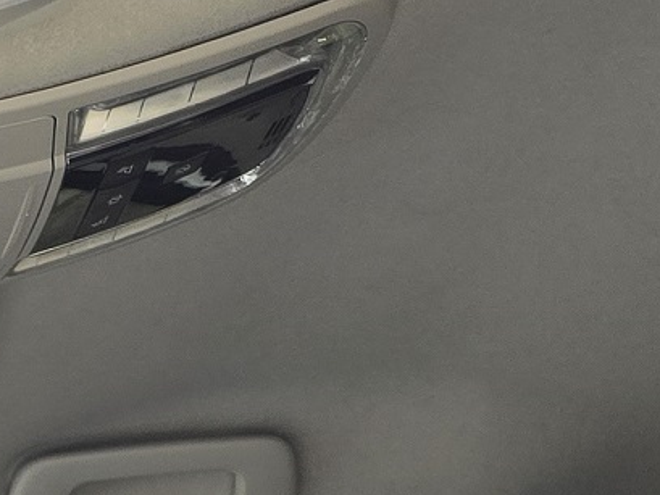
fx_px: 2575
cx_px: -282
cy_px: 1269
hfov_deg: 13.8
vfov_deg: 9.5
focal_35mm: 135
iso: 80
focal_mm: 6.3
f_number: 1.7
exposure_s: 1/180
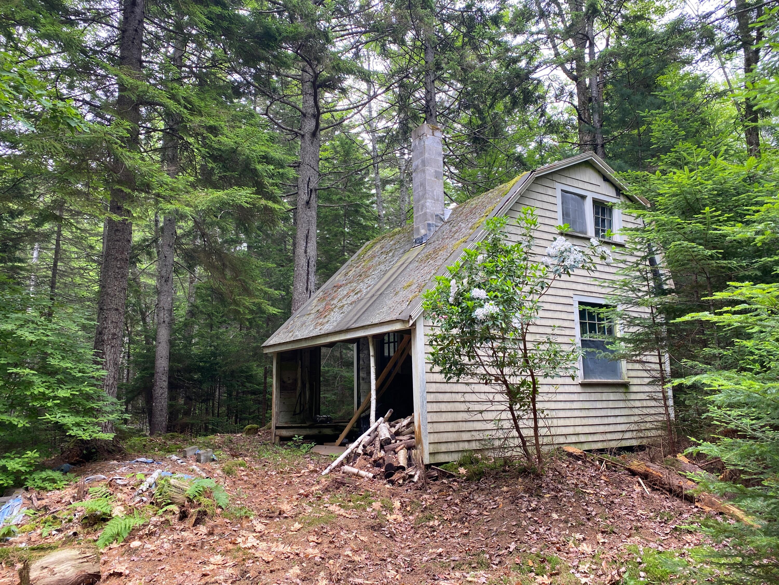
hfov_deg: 67.3
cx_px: 390
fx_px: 585
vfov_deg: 53.1
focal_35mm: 26
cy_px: 292
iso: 50
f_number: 1.8
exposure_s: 1/122
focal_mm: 4.25
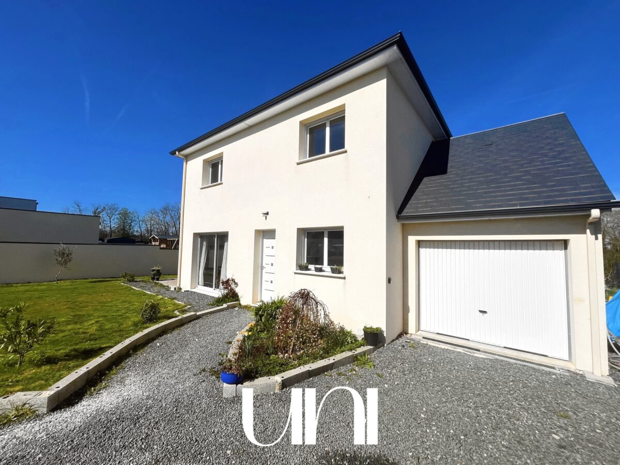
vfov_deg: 85.7
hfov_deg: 102.1
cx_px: 310
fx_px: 251
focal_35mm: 14
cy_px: 232
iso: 32
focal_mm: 1.54
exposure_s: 1/3922
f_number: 2.4
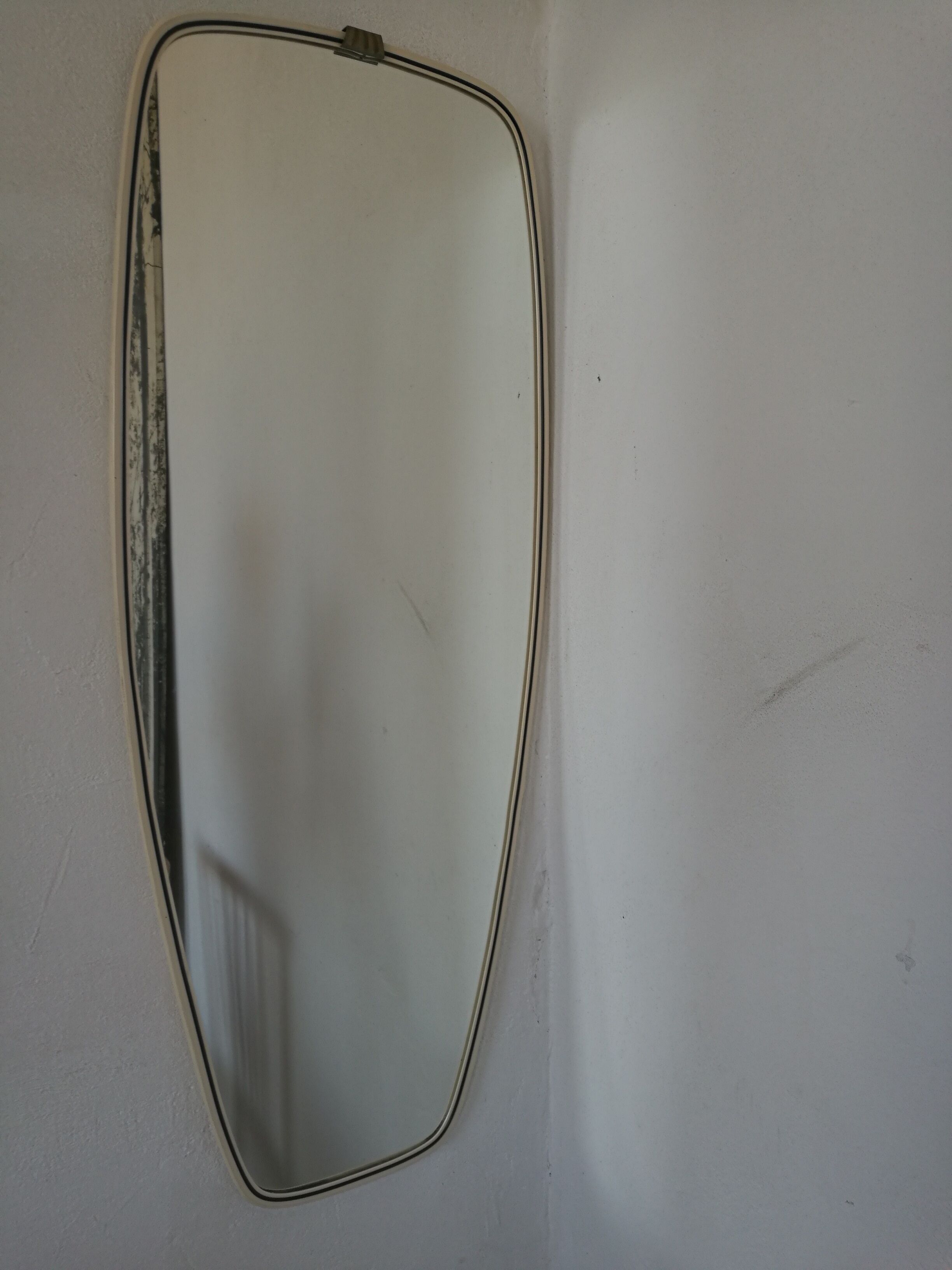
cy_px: 635
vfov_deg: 65.3
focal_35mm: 27
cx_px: 476
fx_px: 990
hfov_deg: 51.4
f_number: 2.2
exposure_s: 1/100
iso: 64
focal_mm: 4.5
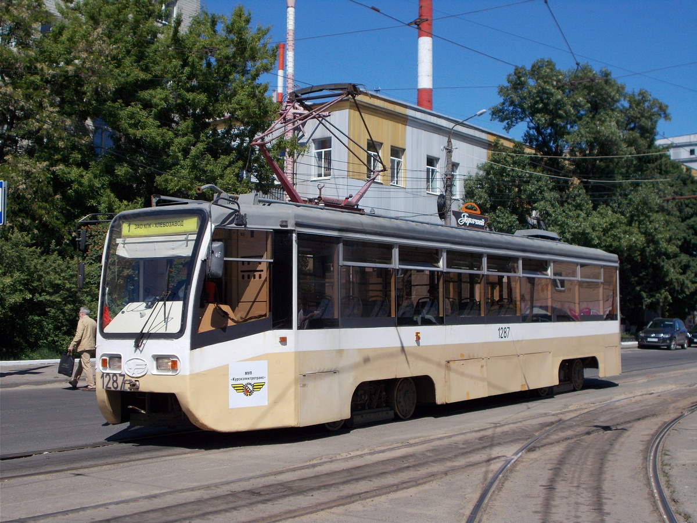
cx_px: 348
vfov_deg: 29.1
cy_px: 262
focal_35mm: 50
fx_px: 1007
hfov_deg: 38.2
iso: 80
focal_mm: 9
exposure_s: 1/125
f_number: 11.3
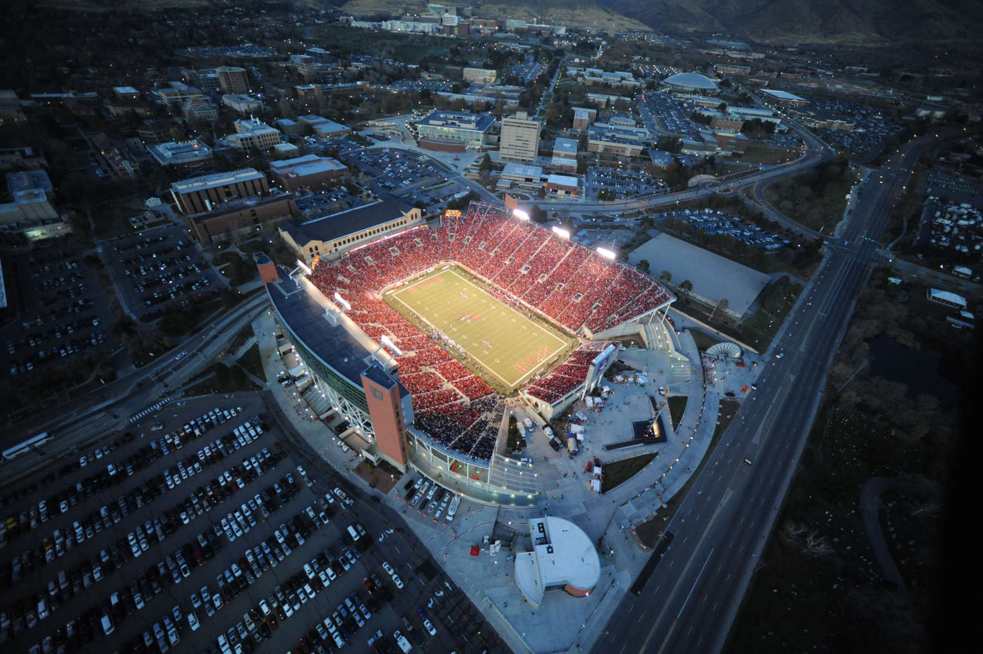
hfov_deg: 104.3
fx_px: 382
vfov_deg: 81.1
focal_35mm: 14
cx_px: 492
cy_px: 327
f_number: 2.8
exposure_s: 1/320
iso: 3200
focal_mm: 14
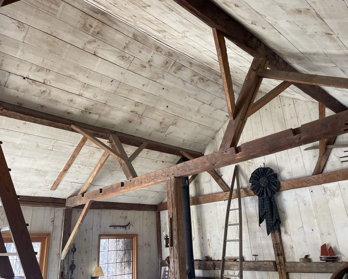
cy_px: 138
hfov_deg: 62.2
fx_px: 288
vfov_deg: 51.5
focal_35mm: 28
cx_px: 168
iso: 125
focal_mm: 4.2
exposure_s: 1/117
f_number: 1.6
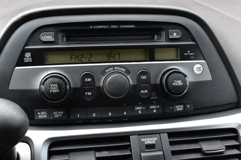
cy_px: 80
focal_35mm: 44
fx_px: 291
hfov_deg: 45.0
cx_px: 120
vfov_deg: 30.8
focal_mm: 29
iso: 400
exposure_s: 1/80
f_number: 8
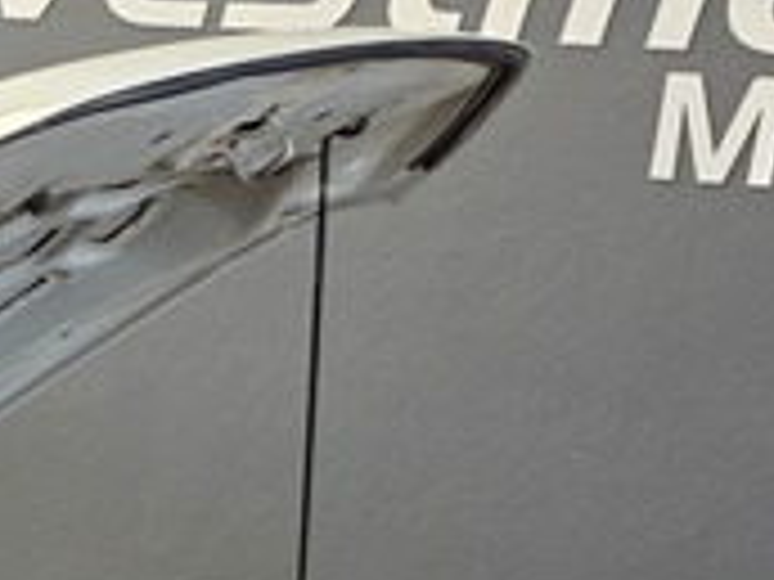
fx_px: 3063
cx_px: -724
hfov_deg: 12.8
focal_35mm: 137
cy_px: 1003
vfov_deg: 10.3
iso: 40
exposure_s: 1/180
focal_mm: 6.25
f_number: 1.7
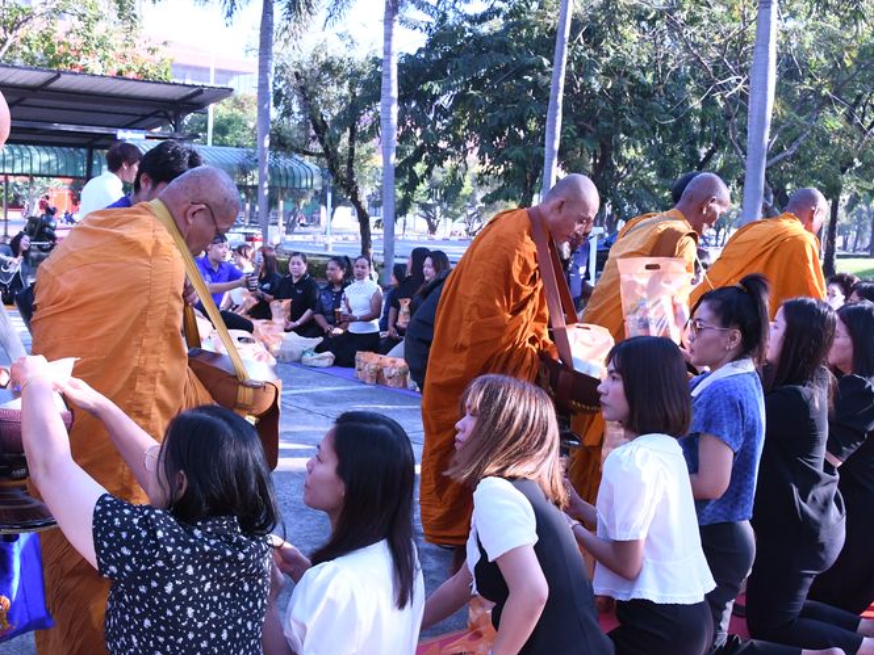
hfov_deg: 46.6
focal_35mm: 40
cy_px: 364
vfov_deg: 35.9
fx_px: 1010
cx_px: 357
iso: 1250
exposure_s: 1/320
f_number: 9
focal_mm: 18
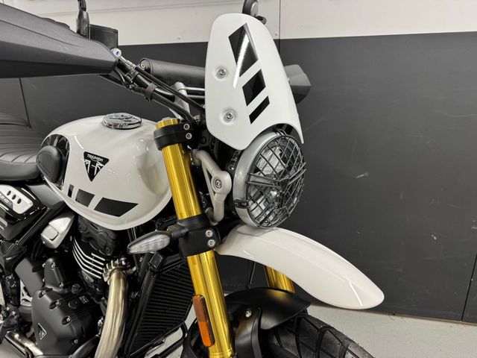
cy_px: 179
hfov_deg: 71.6
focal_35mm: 24
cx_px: 238
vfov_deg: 56.8
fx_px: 331
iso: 125
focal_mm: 6.76
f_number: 1.78
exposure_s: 1/50
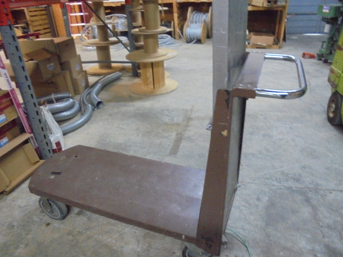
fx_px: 258
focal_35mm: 26
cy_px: 128
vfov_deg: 53.1
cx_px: 172
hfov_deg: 67.3
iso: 800
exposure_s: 1/15
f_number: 3.5
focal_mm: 4.6
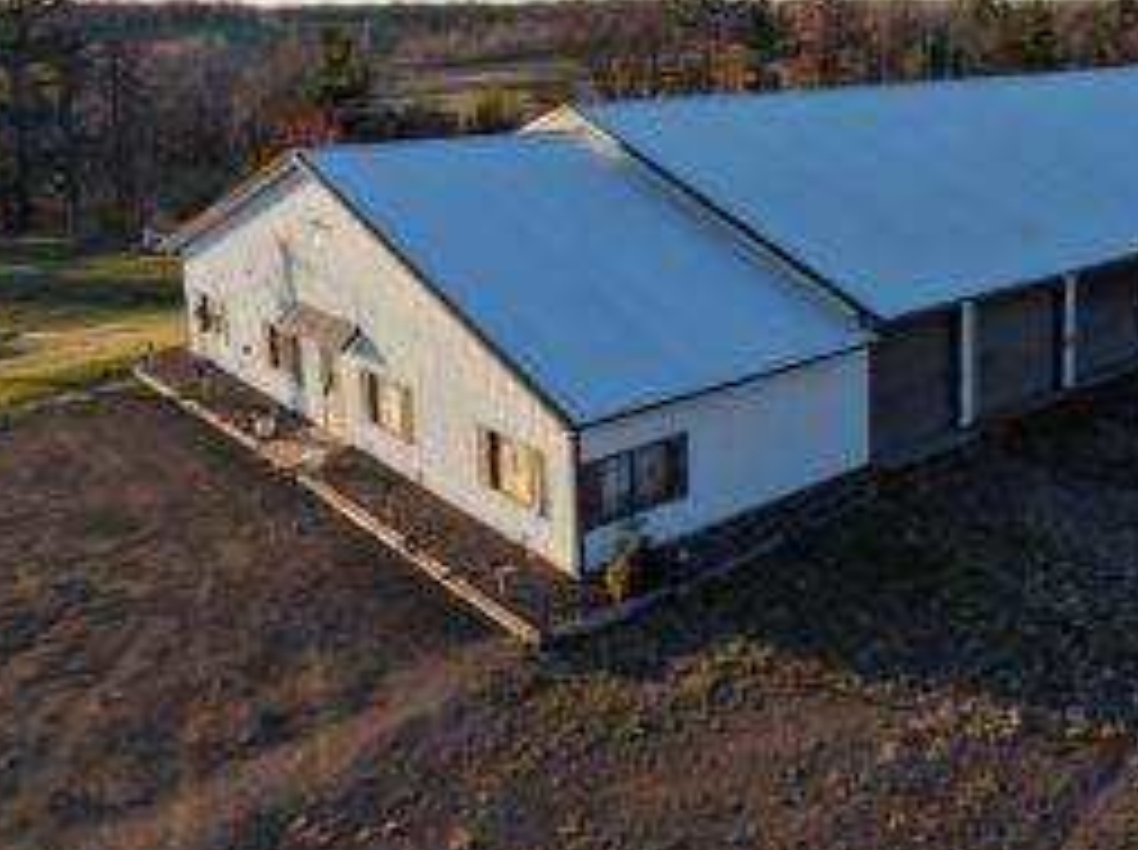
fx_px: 1247
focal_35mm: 38
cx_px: 841
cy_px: 225
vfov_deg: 36.8
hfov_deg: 47.4
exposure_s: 1/725
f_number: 1.8
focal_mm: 8.67
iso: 100
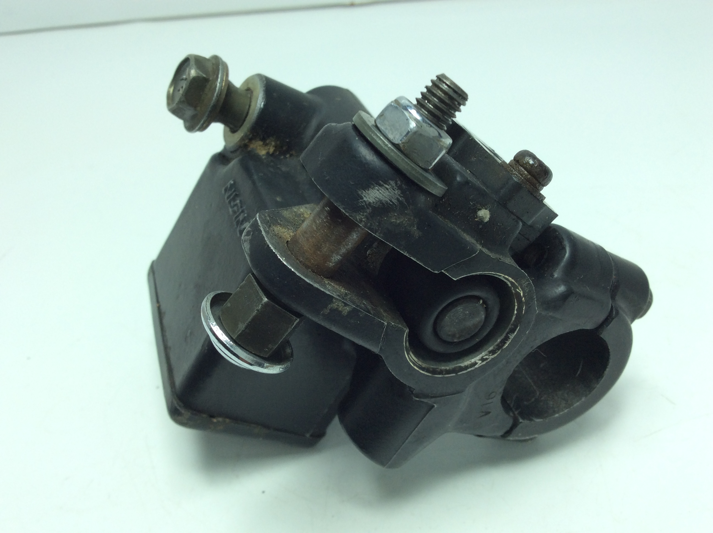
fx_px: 658
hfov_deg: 56.9
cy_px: 266
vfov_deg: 44.1
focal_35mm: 32
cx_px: 356
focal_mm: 3.3
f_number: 2.4
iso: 32
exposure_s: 1/267
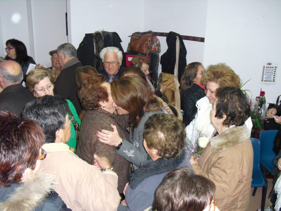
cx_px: 140
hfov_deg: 51.4
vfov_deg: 39.7
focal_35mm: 36
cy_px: 106
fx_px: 292
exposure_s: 1/60
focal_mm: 6.3
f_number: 3.1
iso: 400
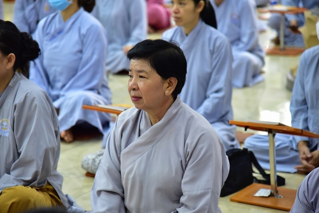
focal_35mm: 120
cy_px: 106
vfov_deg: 11.4
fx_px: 1064
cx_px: 160
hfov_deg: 17.1
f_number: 4
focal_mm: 120
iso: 2500
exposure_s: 1/50
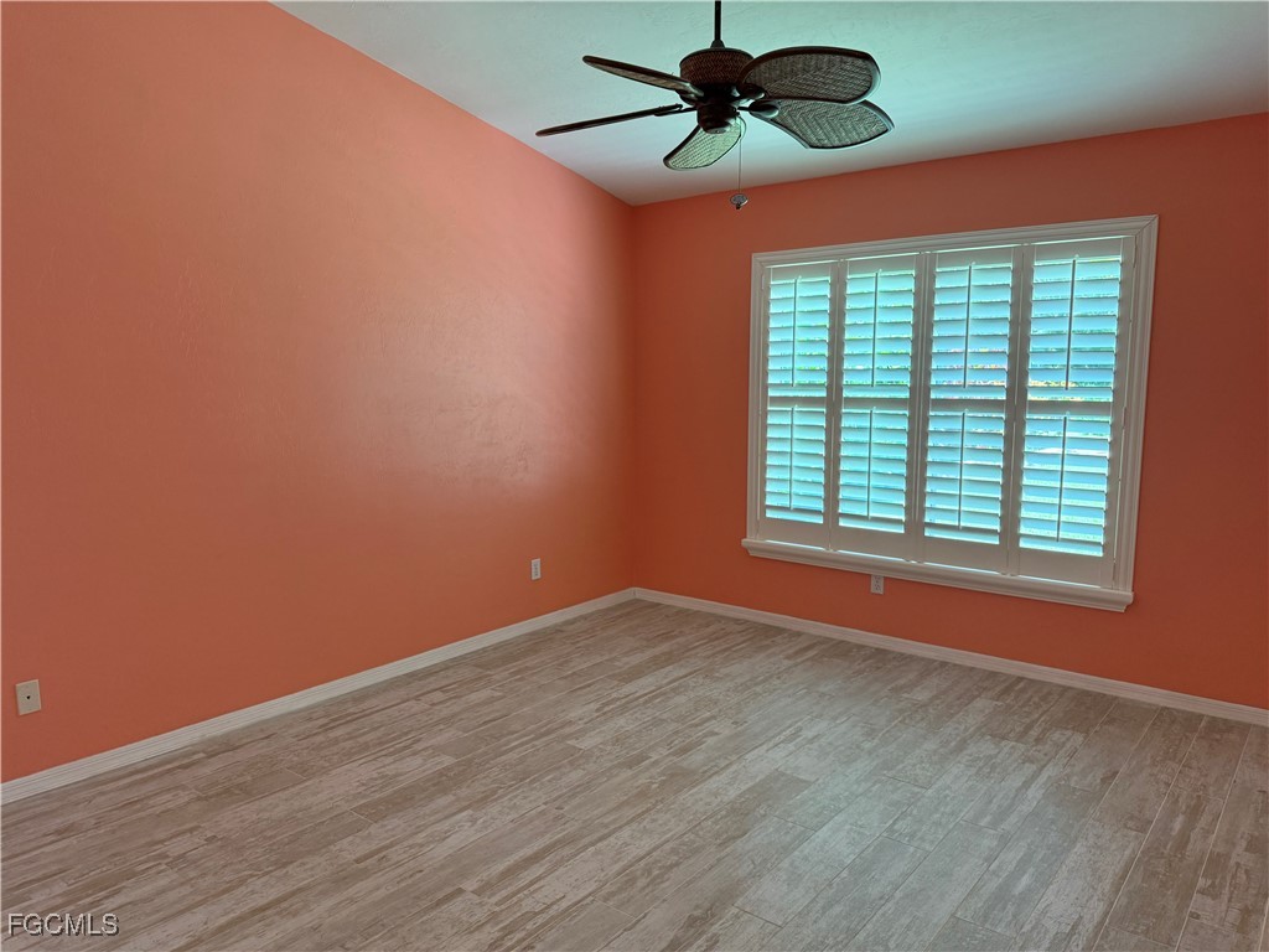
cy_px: 476
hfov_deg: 71.6
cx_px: 634
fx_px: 880
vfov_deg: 56.8
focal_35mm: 24
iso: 200
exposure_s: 1/85.5
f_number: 1.78
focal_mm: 6.76
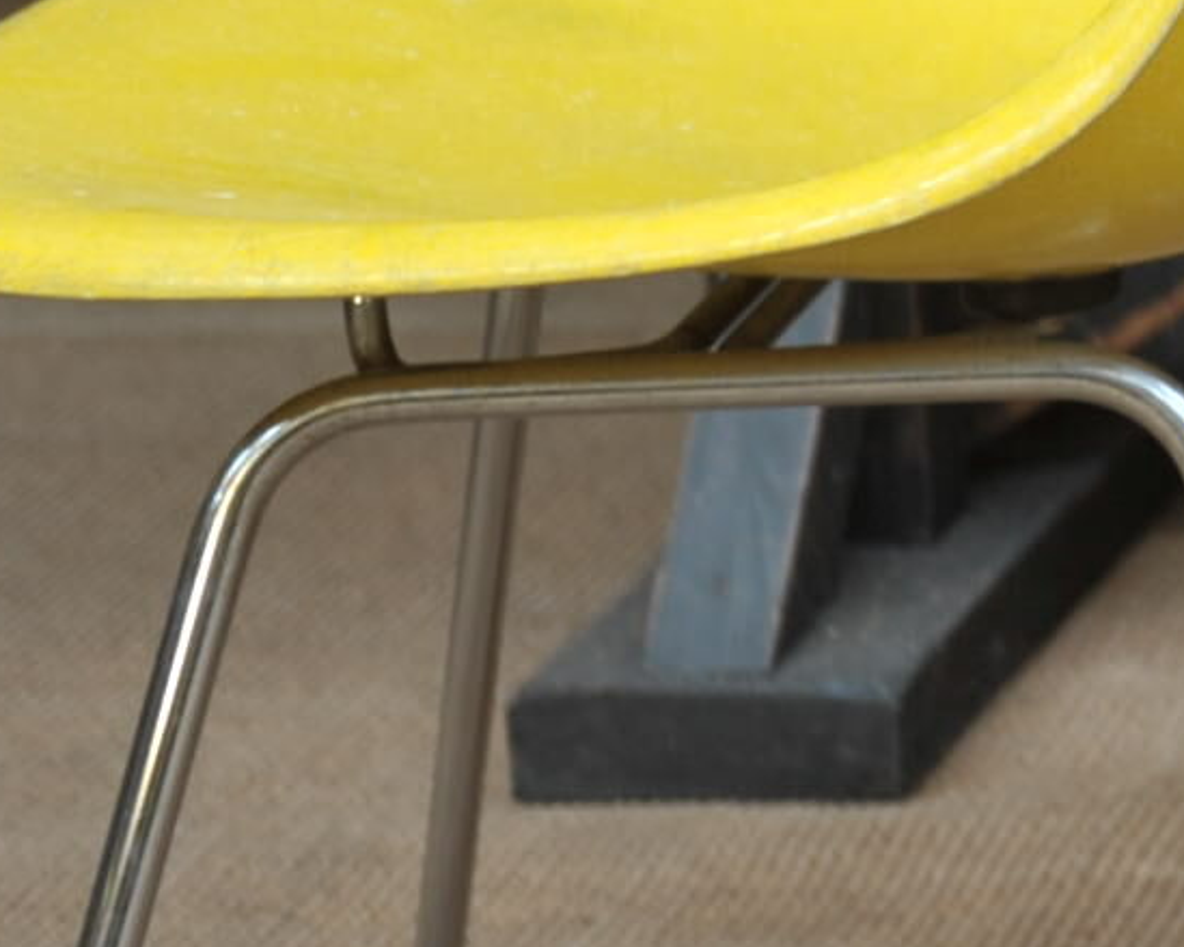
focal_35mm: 196
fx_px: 6867
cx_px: 2782
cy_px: -17
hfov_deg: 9.0
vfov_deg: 7.8
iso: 200
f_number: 3.2
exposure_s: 1/50
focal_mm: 36
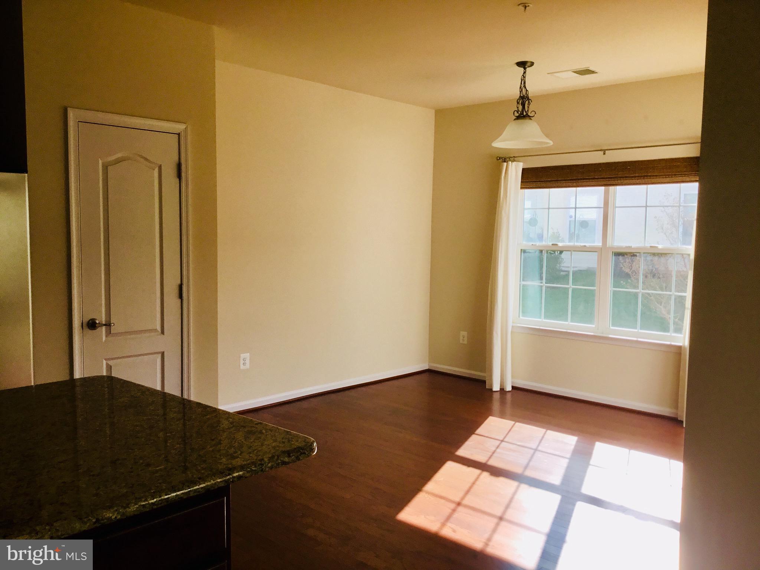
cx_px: 380
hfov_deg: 58.4
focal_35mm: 31
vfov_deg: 45.4
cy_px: 285
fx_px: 681
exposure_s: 1/293
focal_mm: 3.3
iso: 25
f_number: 2.4
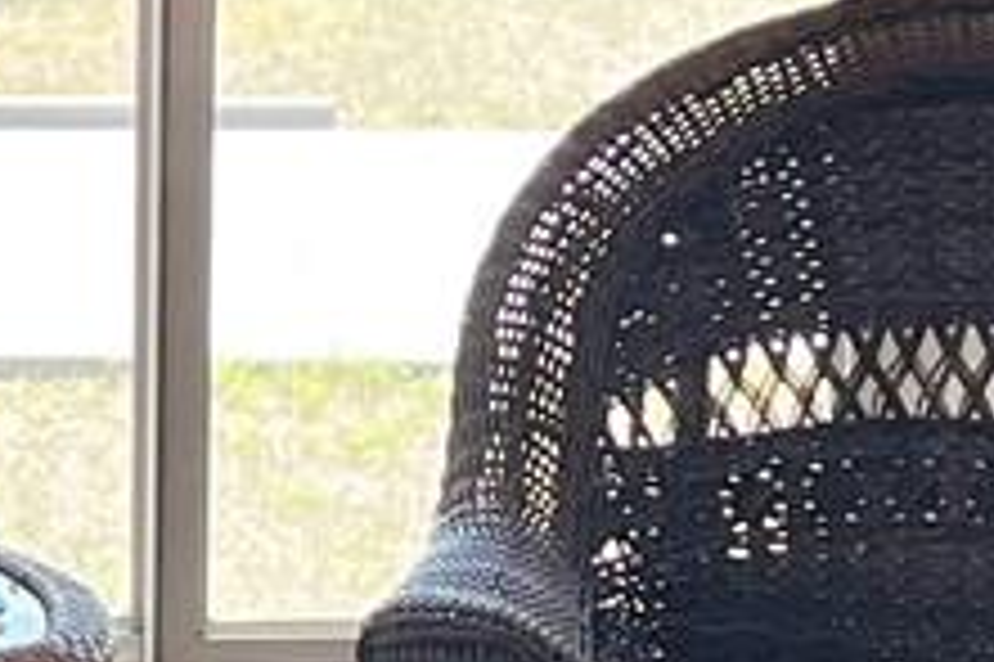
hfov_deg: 9.9
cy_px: -230
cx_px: -787
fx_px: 5408
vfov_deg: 6.9
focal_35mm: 196
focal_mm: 5.1
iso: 100
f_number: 1.6
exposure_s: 1/120
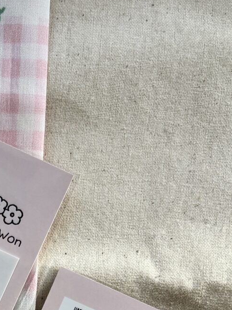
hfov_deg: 14.0
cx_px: -59
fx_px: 912
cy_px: 479
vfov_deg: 17.2
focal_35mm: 102
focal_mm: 5.96
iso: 32
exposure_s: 1/132
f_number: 1.6
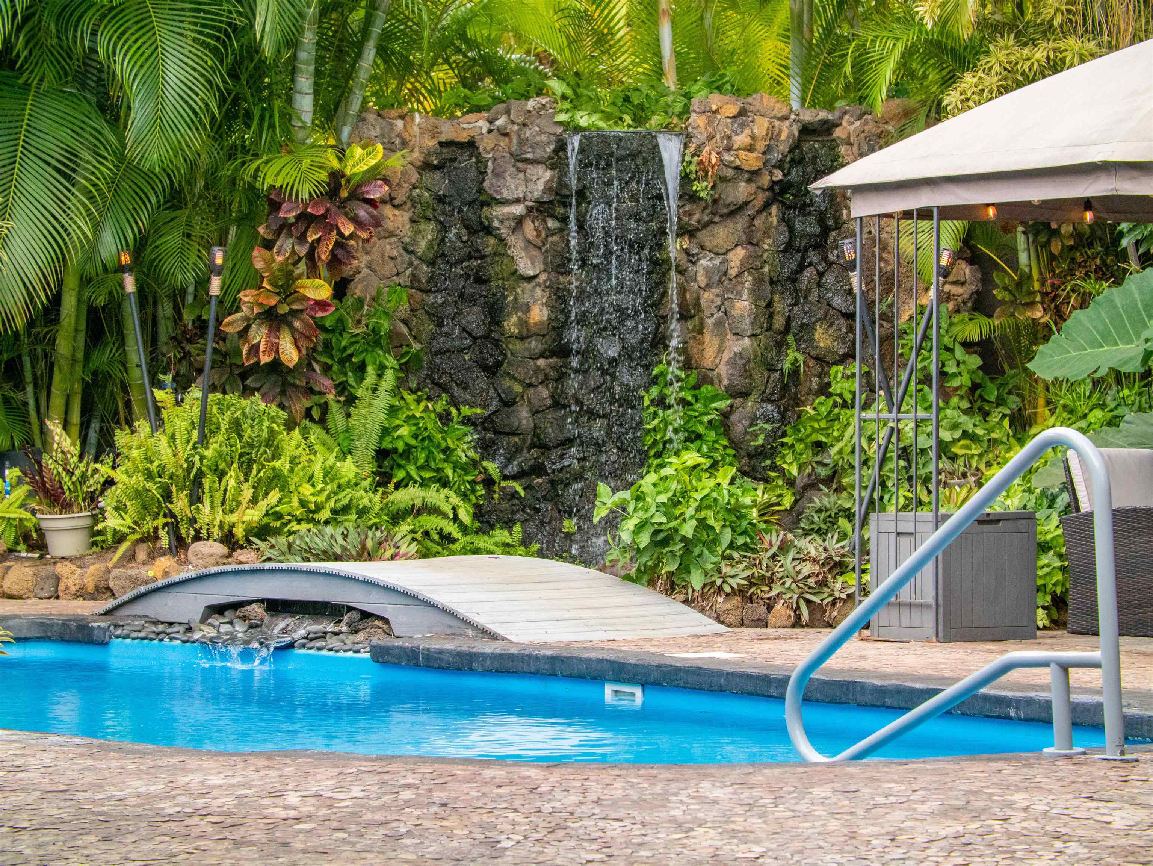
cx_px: 576
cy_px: 433
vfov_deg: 11.1
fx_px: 4465
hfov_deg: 14.7
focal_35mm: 134
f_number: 8
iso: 3200
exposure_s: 1/250
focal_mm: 67
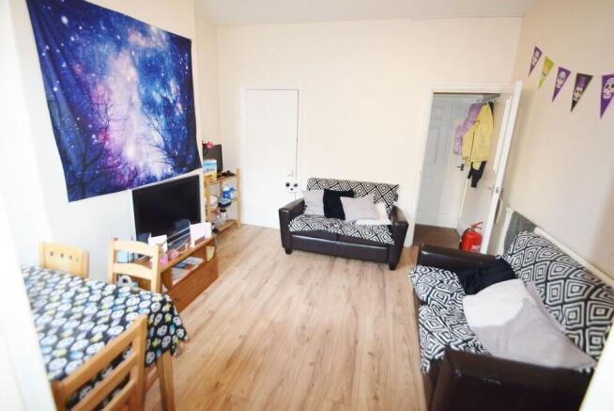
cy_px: 206
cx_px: 307
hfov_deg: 94.9
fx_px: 282
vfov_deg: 72.1
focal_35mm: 16
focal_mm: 11
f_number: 3.5
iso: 900
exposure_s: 1/60
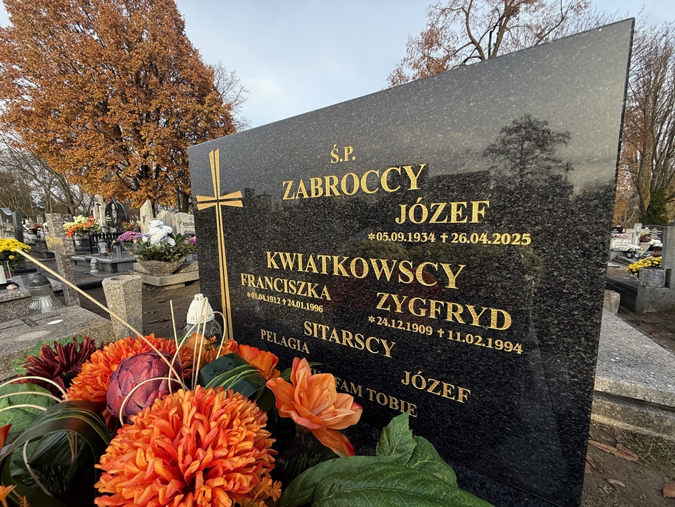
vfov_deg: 85.7
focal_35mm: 14
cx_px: 338
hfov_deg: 102.1
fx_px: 273
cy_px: 254
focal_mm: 2.22
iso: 50
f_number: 2.2
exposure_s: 1/279
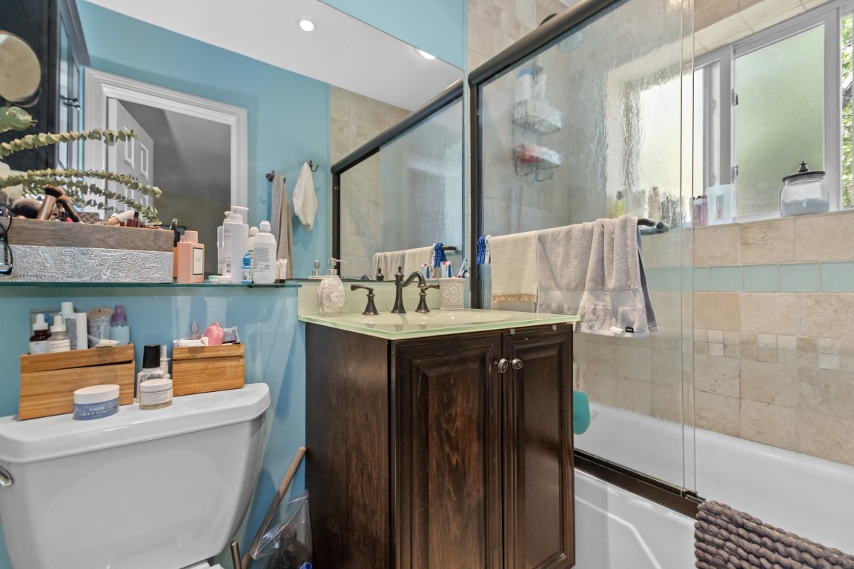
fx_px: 356
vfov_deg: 77.3
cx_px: 427
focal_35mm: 15
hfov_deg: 100.4
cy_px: 284
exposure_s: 1/80
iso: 500
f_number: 4
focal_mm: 10
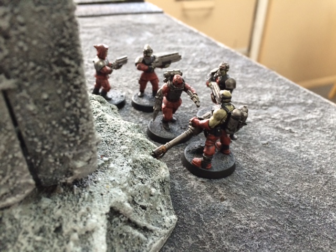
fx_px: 281
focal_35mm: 29
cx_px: 168
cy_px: 126
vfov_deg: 48.2
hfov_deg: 61.7
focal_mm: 4.15
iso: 160
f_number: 2.2
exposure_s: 1/30
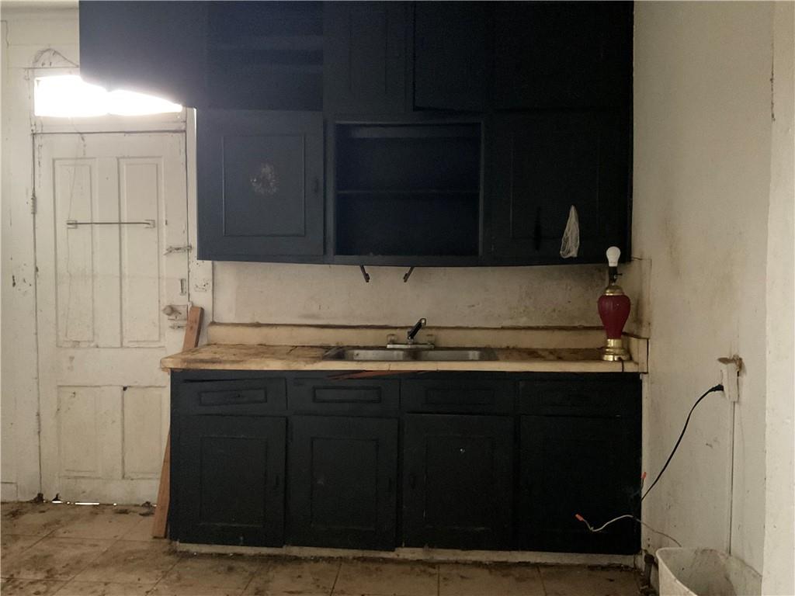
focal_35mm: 29
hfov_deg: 61.7
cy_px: 298
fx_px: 666
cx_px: 398
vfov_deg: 48.2
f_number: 1.8
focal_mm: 3
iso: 500
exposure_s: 1/20
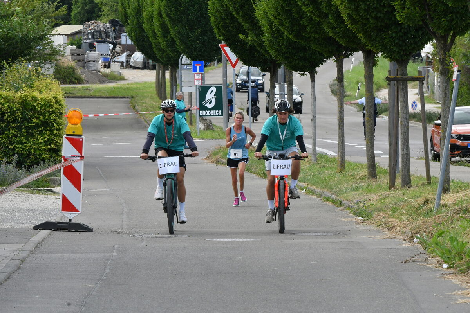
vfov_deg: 4.6
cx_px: 235
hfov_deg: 6.9
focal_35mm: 300
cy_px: 156
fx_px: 3916
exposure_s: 1/250
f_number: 14
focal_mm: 200
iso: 800
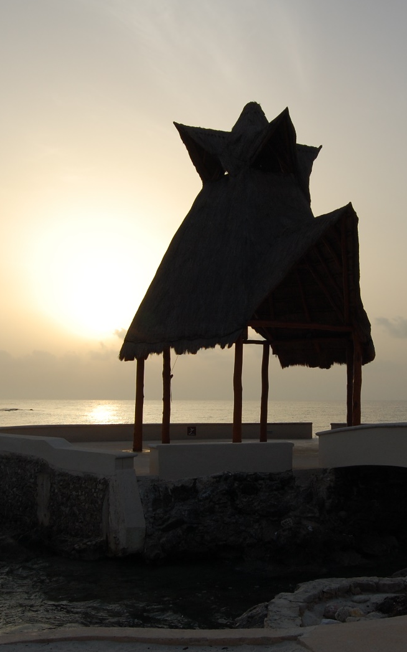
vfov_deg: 47.2
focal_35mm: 42
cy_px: 325
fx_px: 746
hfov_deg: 30.4
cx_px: 257
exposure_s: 1/320
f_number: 9
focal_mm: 18
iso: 200
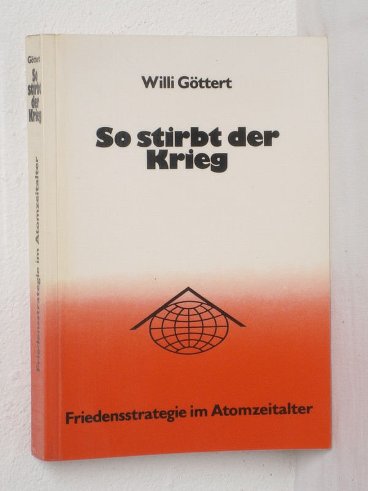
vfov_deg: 15.2
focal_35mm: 130
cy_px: 246
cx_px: 184
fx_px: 1843
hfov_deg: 11.4
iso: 125
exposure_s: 1/3
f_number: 6.5
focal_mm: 23.5
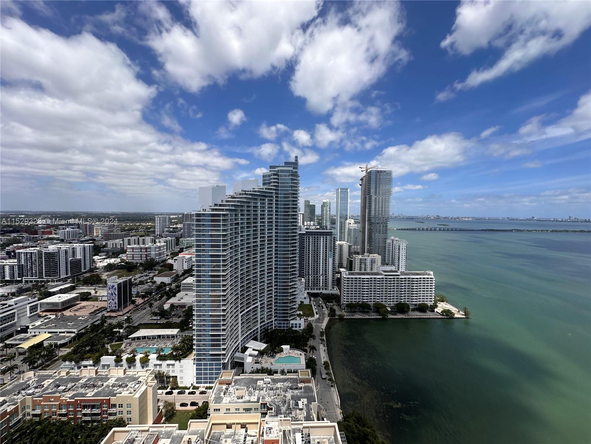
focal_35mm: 14
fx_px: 239
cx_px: 296
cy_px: 222
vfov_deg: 85.7
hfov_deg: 102.1
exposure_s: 1/3205
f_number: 2.2
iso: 50
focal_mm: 2.22
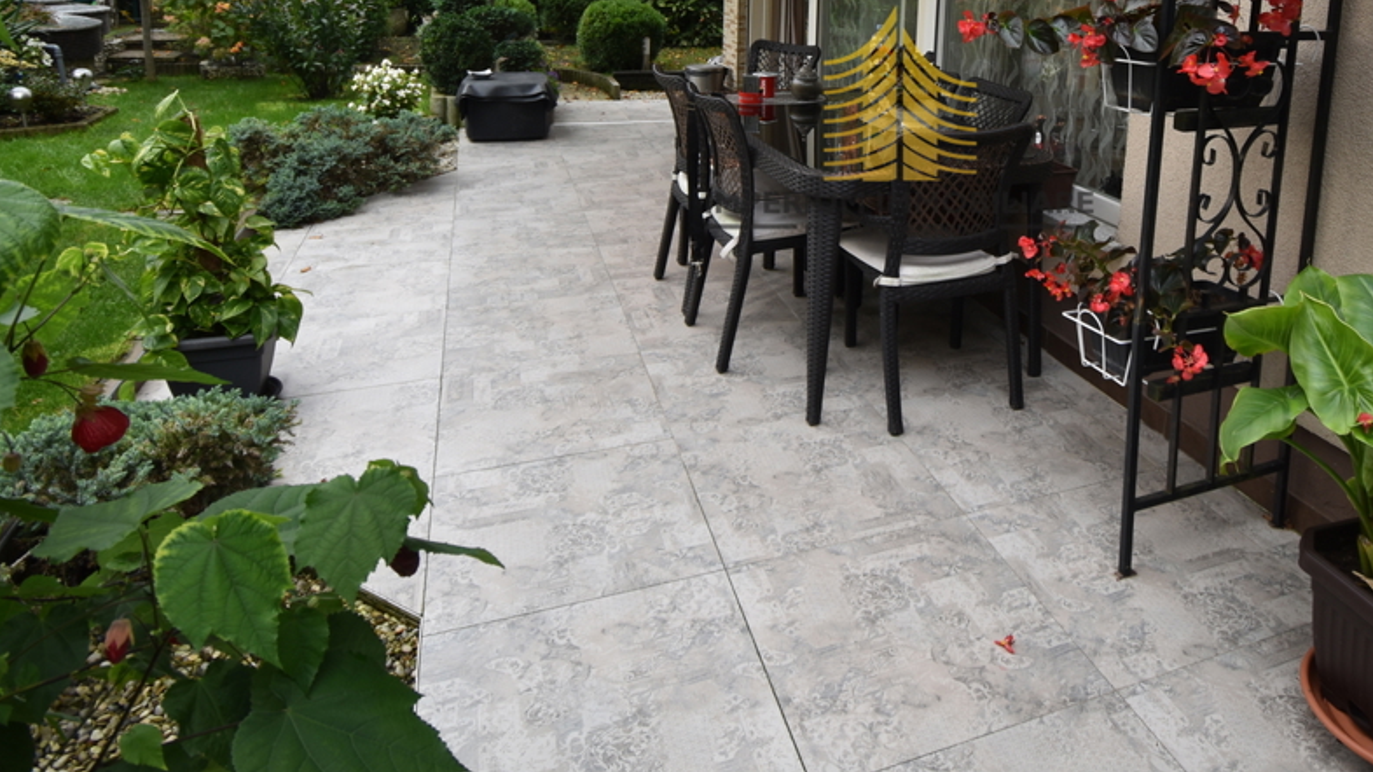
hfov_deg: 74.3
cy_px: 122
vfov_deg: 44.6
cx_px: 900
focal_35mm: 24
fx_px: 874
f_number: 4.5
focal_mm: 10
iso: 100
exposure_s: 1/60
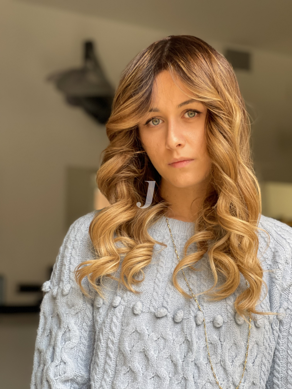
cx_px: 146
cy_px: 194
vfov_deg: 30.3
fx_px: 720
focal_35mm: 64
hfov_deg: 22.9
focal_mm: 7.5
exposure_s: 1/121
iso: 100
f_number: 2.2
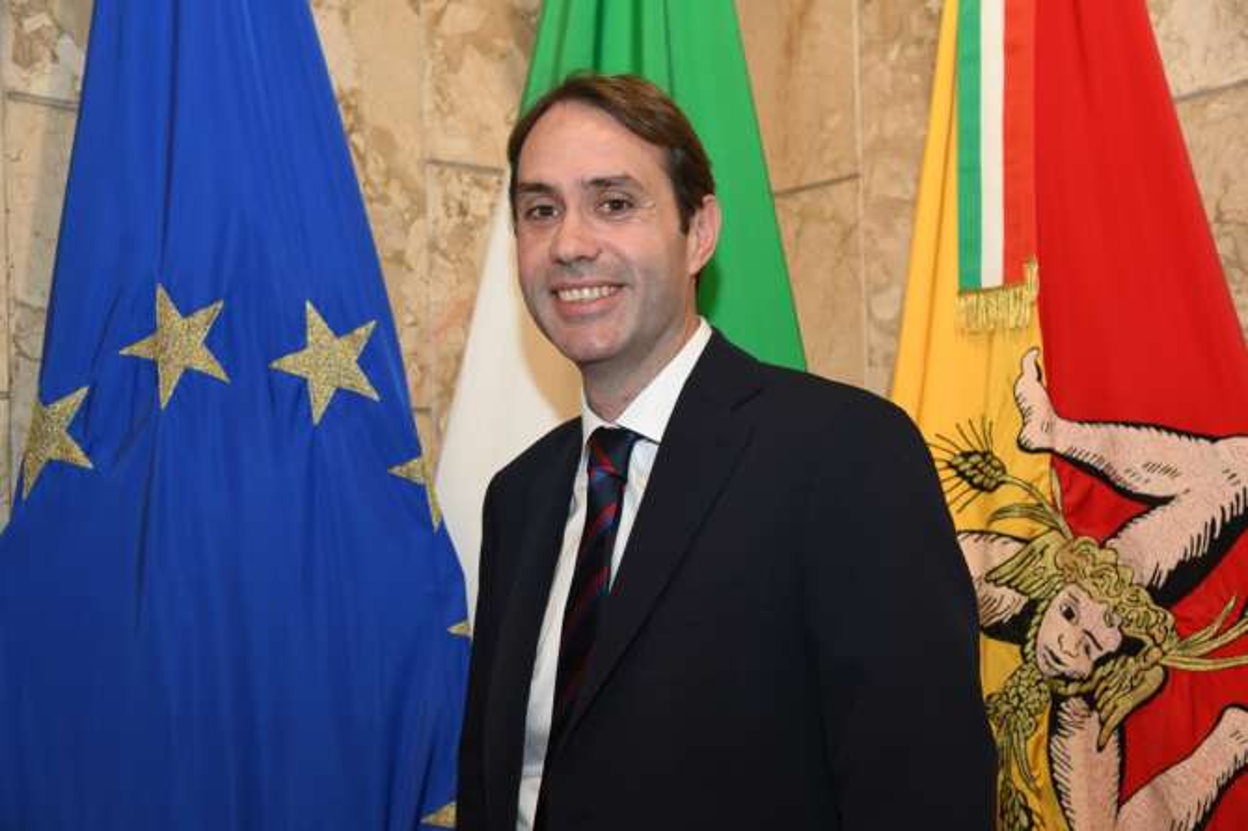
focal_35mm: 58
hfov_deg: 34.5
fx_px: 2010
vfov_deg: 23.4
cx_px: 624
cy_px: 416
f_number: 5.6
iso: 800
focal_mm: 58
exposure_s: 1/80
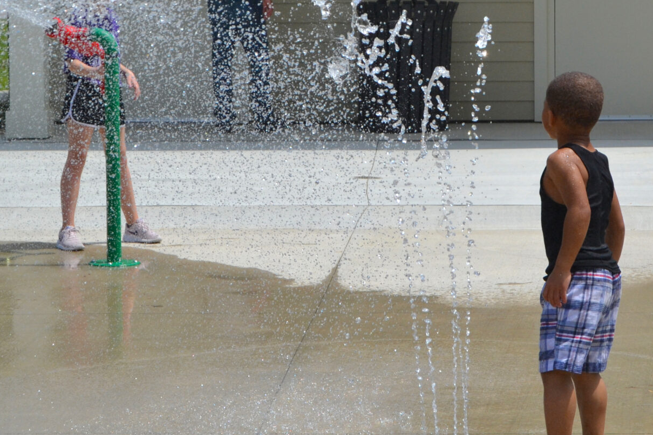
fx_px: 2993
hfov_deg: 12.4
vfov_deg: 8.3
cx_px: 444
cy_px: 124
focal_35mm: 165
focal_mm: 52
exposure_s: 1/2000
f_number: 7.1
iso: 320
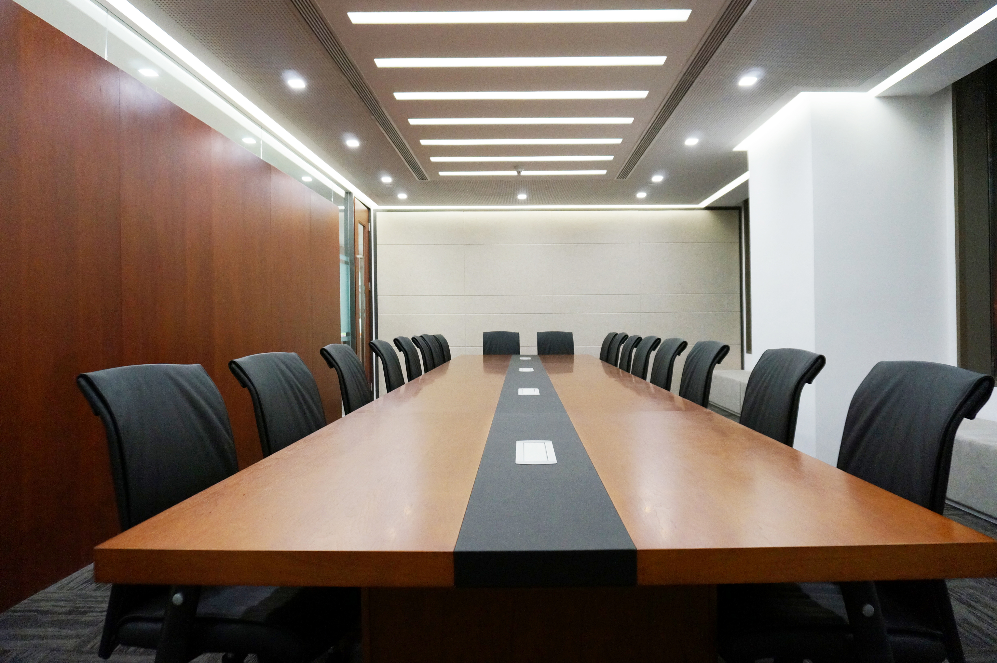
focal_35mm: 24
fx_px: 664
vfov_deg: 53.0
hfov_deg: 73.8
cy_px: 332
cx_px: 498
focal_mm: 16
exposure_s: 1/160
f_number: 4
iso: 1250
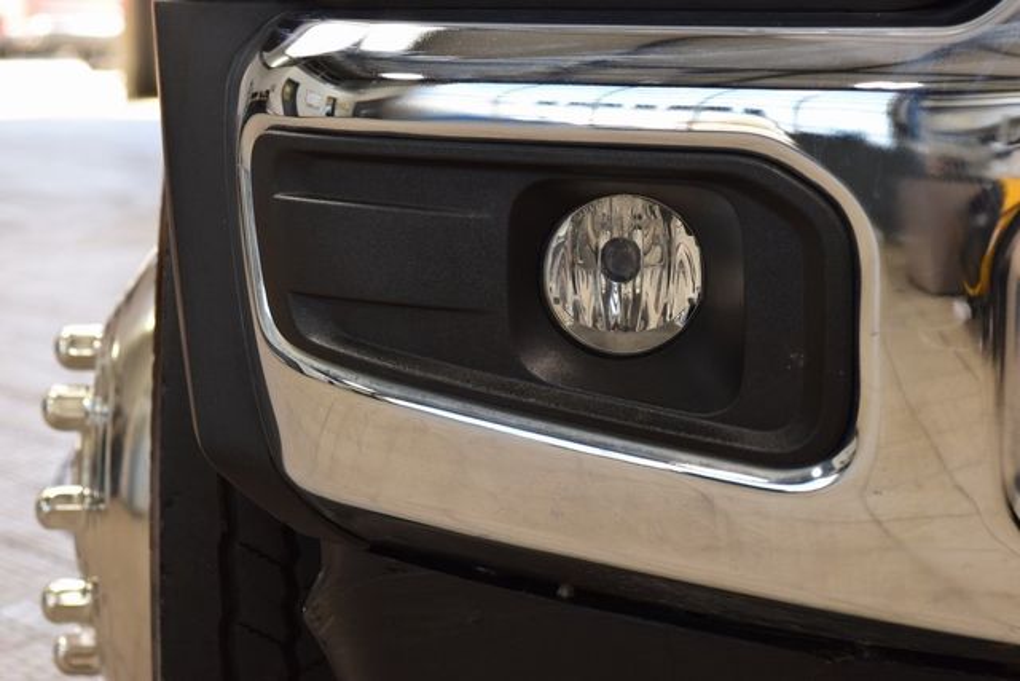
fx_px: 2975
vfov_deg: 13.0
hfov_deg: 19.5
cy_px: 340
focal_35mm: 105
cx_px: 510
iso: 500
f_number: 7.1
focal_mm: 70
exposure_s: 1/30
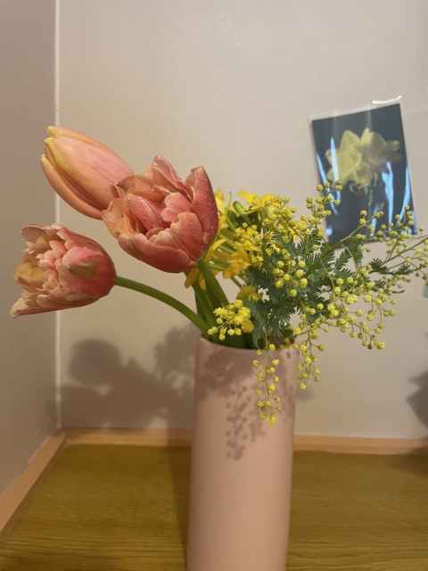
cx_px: 214
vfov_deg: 67.3
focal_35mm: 26
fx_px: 429
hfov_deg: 53.1
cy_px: 286
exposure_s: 1/50
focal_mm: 4.2
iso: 320
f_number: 1.6
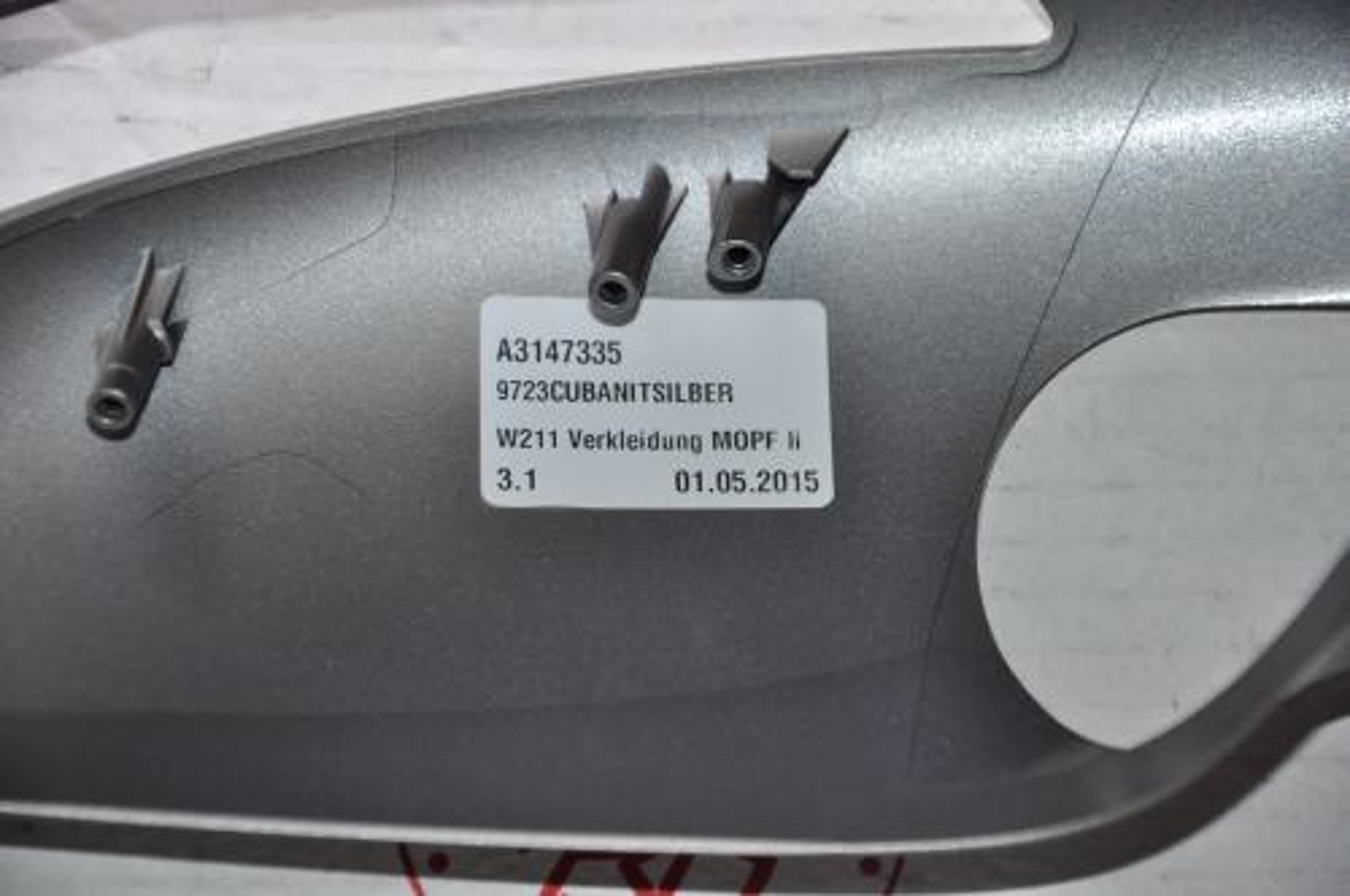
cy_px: 448
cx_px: 675
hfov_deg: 13.1
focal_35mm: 158
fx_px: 5899
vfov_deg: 8.7
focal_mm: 105
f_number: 5.6
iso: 560
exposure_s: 1/60
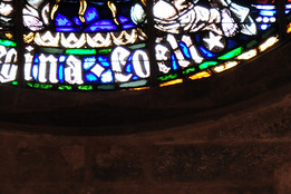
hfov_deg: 3.5
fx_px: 4739
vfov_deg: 2.3
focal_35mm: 586
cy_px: -186
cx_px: 29
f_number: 5.6
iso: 200
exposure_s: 1/15
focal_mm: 85
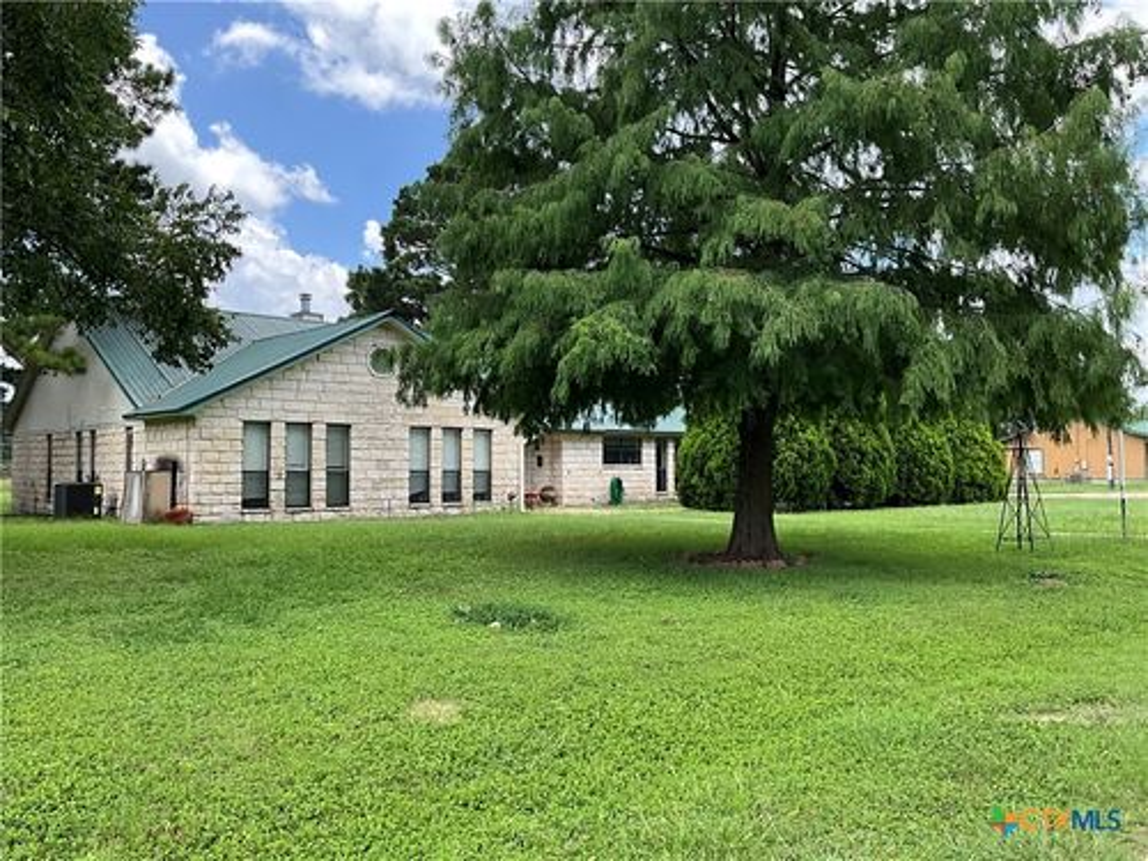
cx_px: 574
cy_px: 430
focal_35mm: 29
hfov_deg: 61.7
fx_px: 962
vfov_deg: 48.2
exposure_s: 1/406
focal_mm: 3
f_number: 1.8
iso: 25
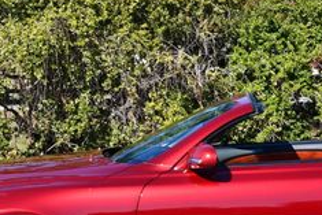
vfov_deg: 7.0
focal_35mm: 196
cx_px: 274
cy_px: 97
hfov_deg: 10.4
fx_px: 1754
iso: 125
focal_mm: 36
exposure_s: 1/250
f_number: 8
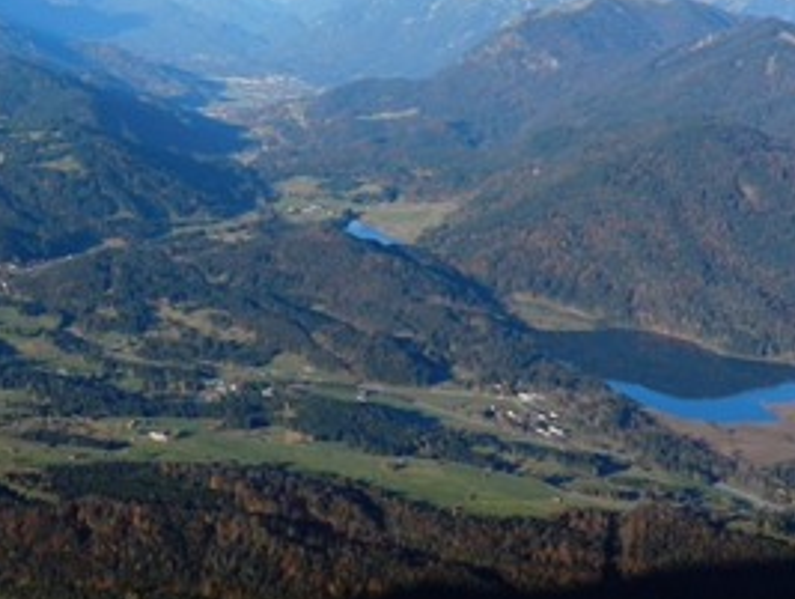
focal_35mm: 79
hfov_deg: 23.6
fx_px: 1817
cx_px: -12
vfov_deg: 18.1
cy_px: -48
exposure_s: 1/1250
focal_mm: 5.9
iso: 160
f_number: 3.8
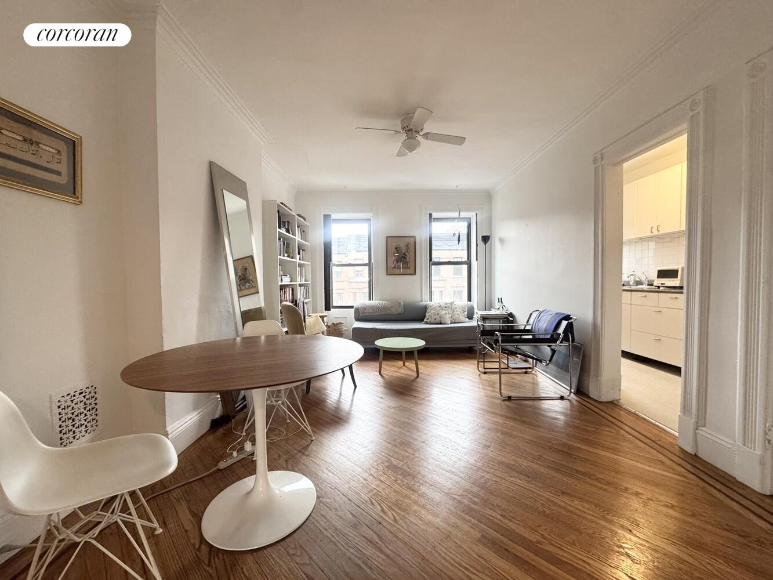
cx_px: 386
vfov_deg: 85.7
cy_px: 290
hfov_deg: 102.1
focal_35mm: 14
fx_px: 313
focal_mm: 2.22
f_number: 2.2
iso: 250
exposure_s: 1/120
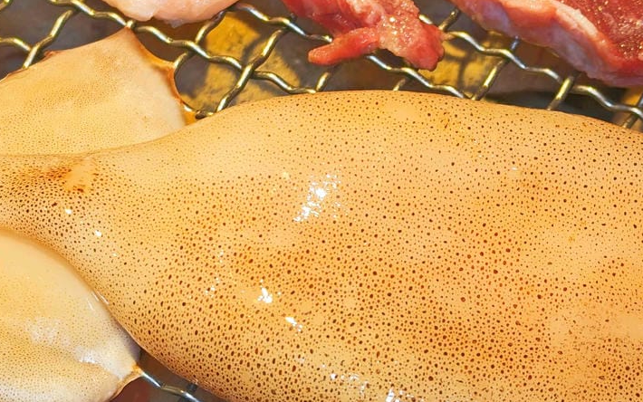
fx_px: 2103
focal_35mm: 120
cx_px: 349
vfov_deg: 10.9
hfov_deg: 17.4
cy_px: 304
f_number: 2
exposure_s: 1/120
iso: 107
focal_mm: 8.72
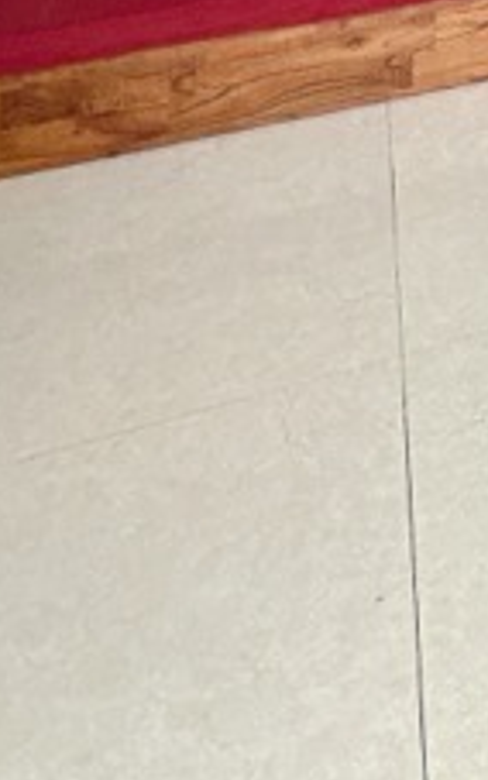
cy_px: -801
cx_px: 914
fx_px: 1425
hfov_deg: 16.0
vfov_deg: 18.6
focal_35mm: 67
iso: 160
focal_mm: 2.22
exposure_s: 1/50
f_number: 2.2
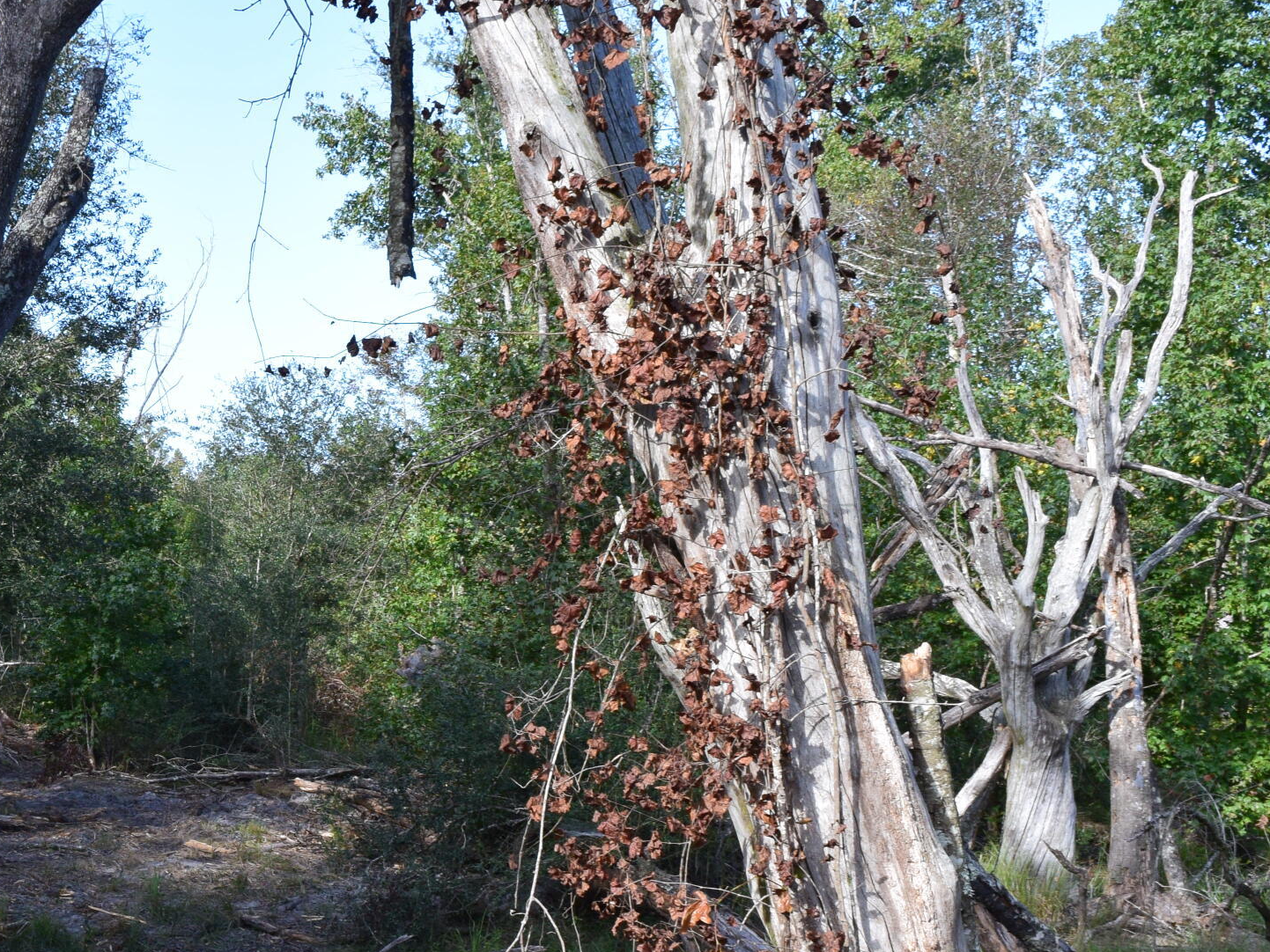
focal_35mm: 54
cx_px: 84
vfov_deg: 26.7
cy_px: 695
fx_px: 1981
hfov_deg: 33.3
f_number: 10
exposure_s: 1/200
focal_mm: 18
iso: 400
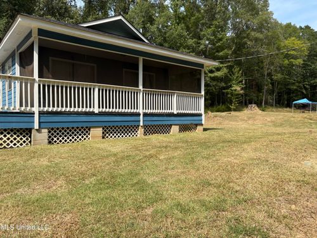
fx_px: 238
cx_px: 158
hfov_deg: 67.3
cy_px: 119
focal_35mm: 26
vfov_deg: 53.1
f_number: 1.6
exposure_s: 1/2639
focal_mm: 5.96
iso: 50
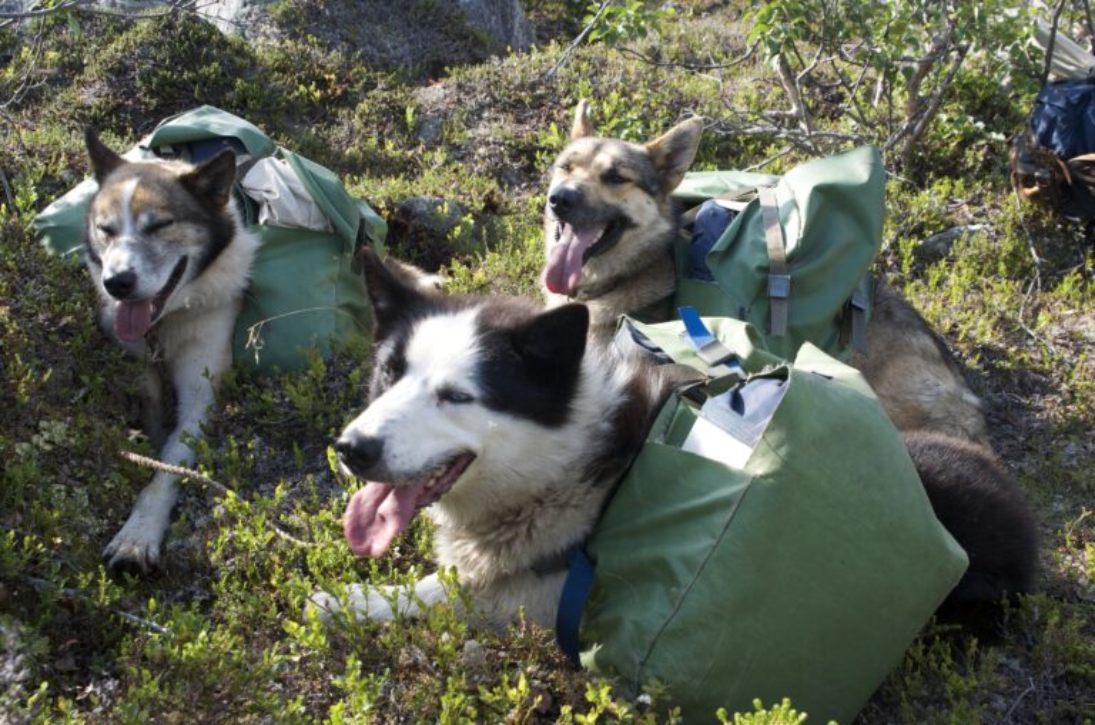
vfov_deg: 36.7
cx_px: 548
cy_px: 362
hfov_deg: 53.2
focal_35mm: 36
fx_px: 1093
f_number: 6.3
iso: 200
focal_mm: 24
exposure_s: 1/160
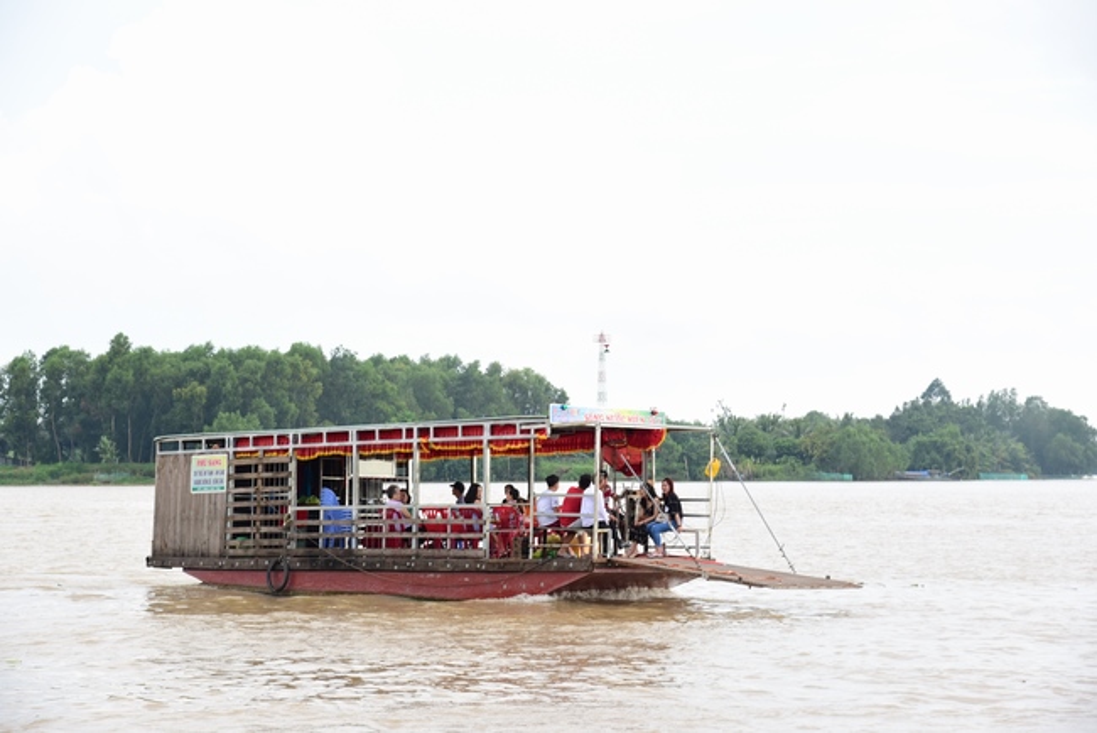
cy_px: 366
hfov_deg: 24.8
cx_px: 548
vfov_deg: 16.7
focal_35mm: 82
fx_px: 2500
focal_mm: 82
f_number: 7.1
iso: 140
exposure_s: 1/100
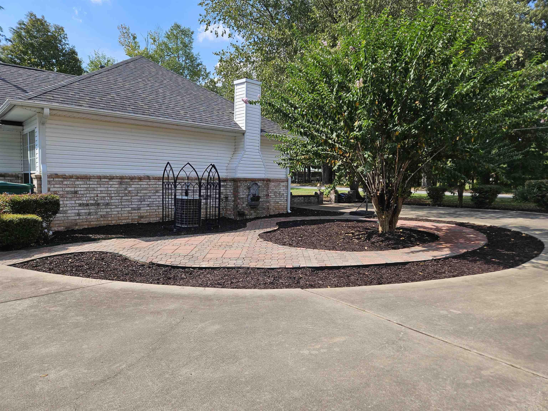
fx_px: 364
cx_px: 274
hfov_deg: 73.9
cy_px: 206
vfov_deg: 58.9
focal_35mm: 23
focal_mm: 5.4
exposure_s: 1/1429
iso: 25
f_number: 1.8
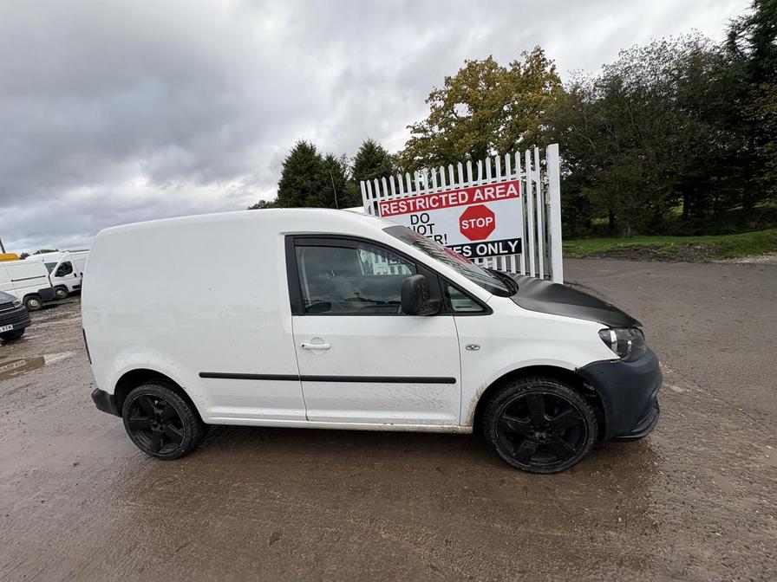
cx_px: 388
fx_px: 314
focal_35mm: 14
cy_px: 291
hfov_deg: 102.1
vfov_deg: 85.7
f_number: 2.2
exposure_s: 1/1020
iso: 40
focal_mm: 2.22
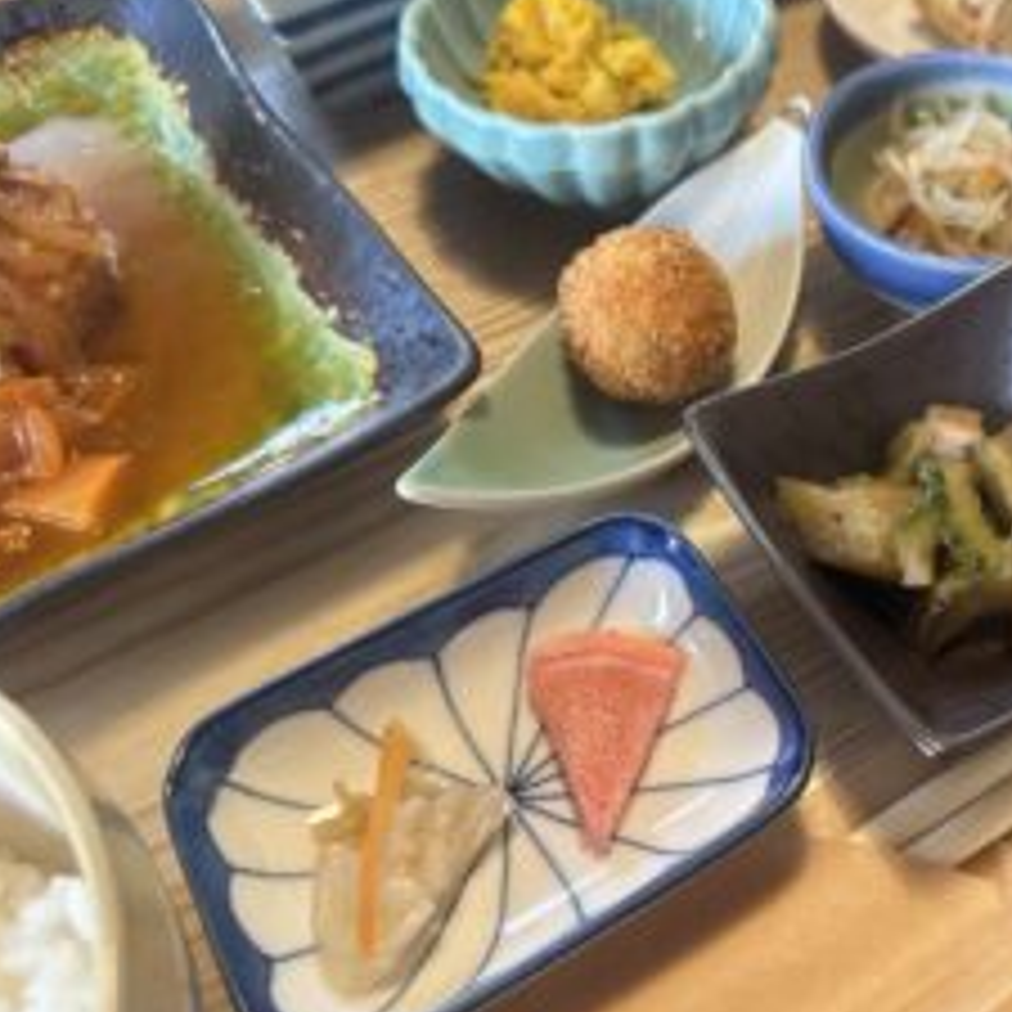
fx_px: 1125
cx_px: 783
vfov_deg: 48.5
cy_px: 504
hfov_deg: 46.4
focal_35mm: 34
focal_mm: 6.86
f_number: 1.78
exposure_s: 1/60
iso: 400
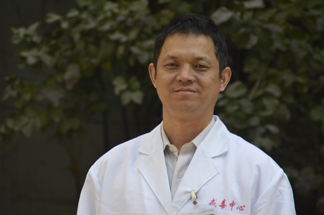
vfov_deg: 4.6
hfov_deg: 6.9
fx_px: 2696
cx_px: 162
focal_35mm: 300
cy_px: 108
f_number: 6.3
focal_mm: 200
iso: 800
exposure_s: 1/640
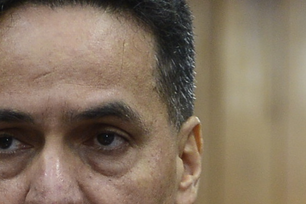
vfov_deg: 3.8
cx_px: 61
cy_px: 457
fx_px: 3027
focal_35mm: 356
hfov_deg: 5.8
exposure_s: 1/125
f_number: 3.5
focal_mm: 58
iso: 1600
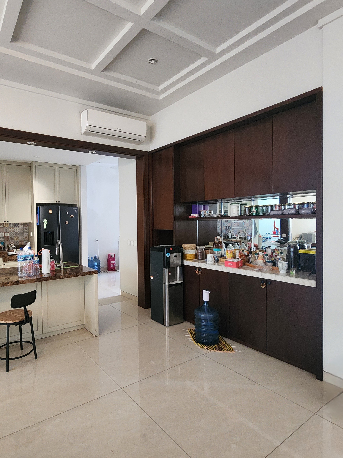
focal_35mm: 18
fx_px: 238
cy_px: 228
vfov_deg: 87.8
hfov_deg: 69.8
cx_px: 118
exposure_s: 1/24
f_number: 2.2
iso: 640
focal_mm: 2.2
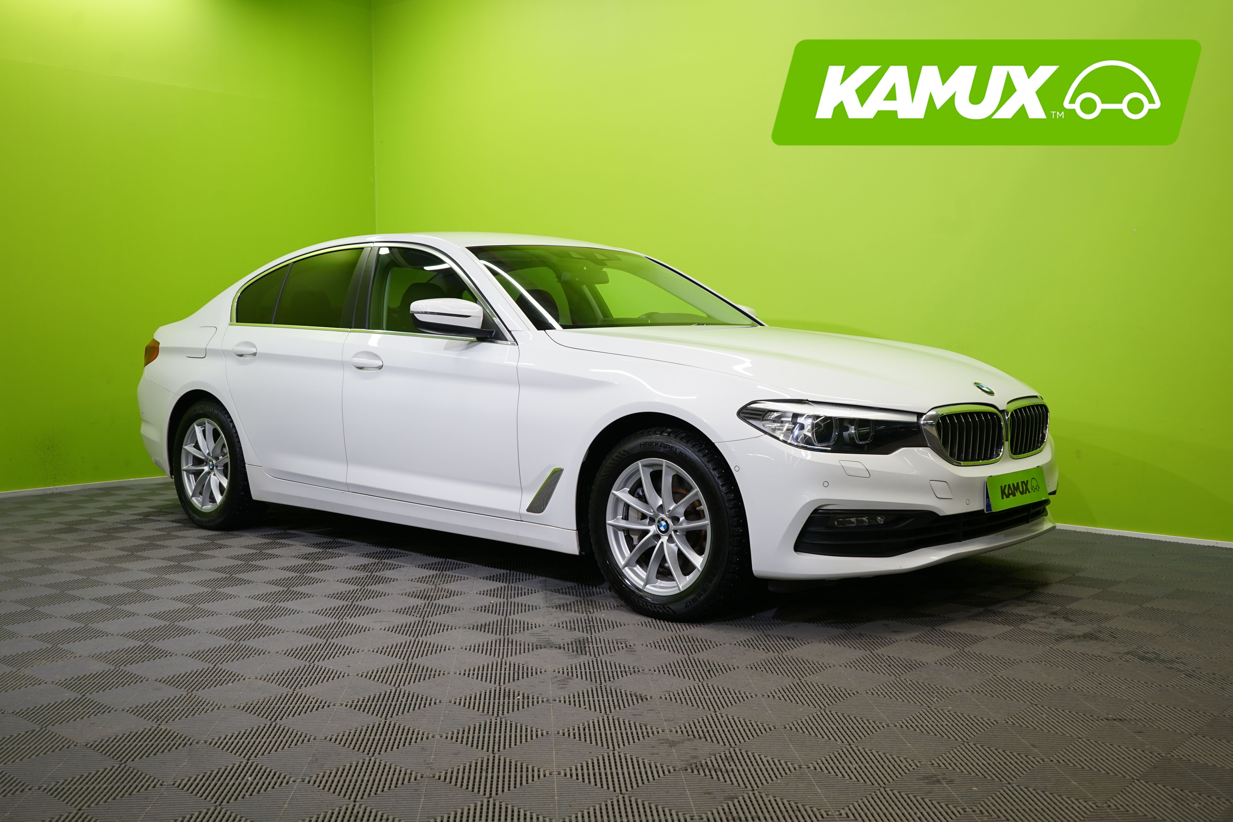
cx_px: 616
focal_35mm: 36
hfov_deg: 53.1
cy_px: 411
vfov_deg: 36.9
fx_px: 1233
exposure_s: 1/30
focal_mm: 36
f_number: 5.6
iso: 400
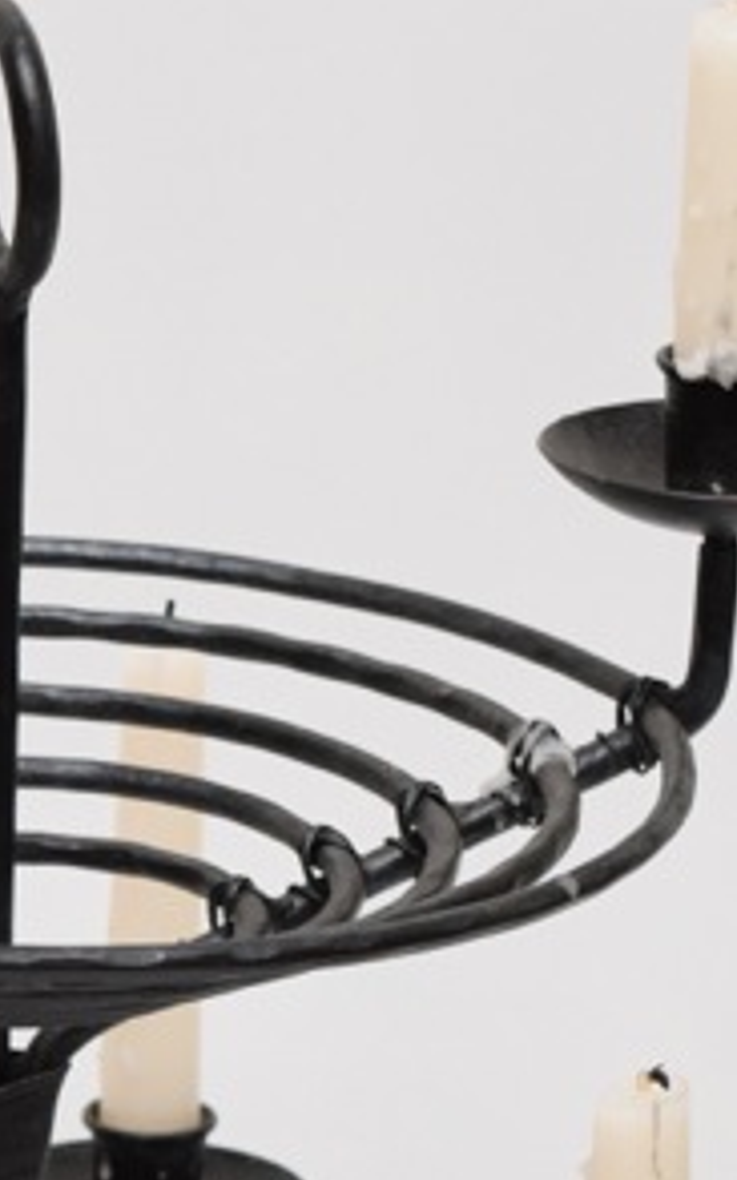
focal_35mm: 261
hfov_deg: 5.0
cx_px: -68
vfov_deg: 8.0
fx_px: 8392
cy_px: 872
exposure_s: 1/80
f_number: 5.6
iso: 800
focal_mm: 50
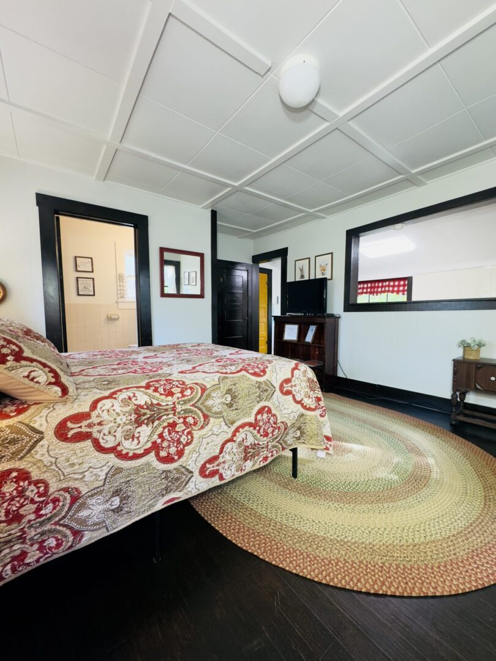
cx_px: 248
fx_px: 267
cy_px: 330
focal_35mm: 14
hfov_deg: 85.7
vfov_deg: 102.1
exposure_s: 1/60
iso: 200
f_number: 2.2
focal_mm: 2.22
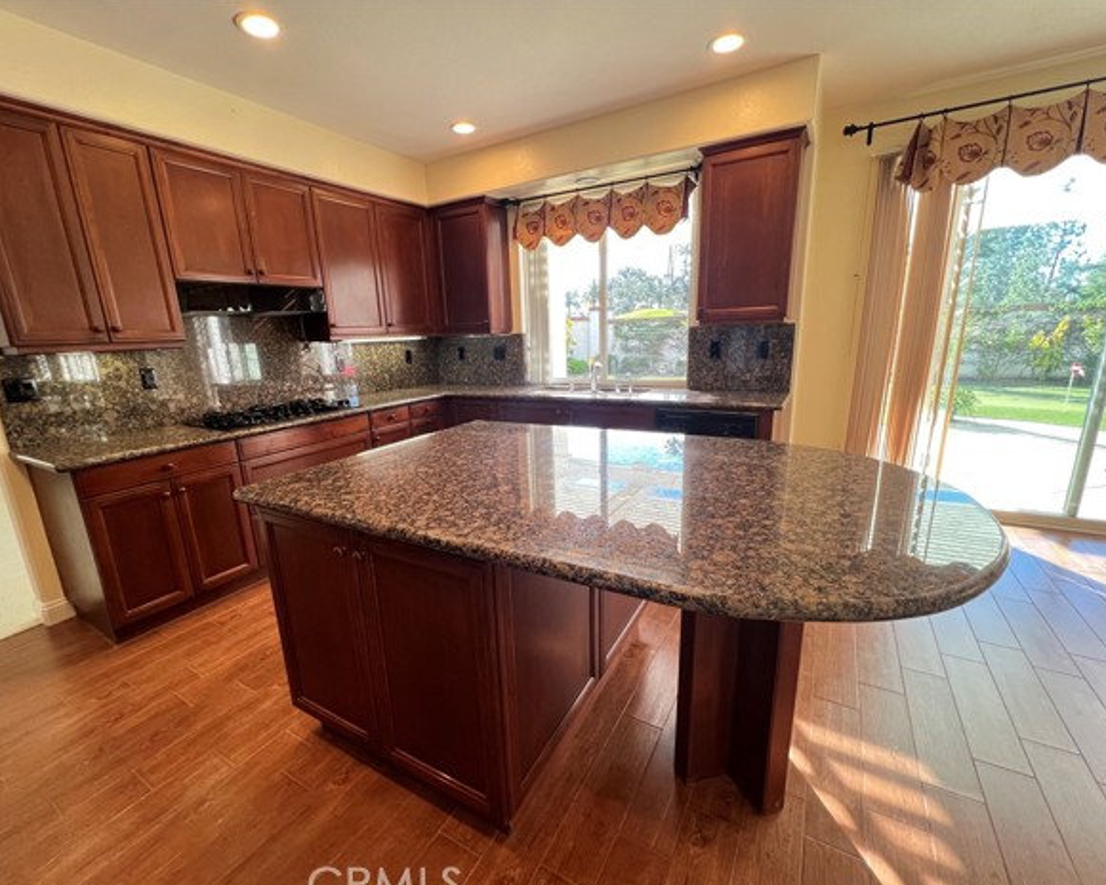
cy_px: 454
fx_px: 458
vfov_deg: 88.0
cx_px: 534
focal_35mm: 14
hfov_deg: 100.7
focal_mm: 1.57
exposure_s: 1/120
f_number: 1.8
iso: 200
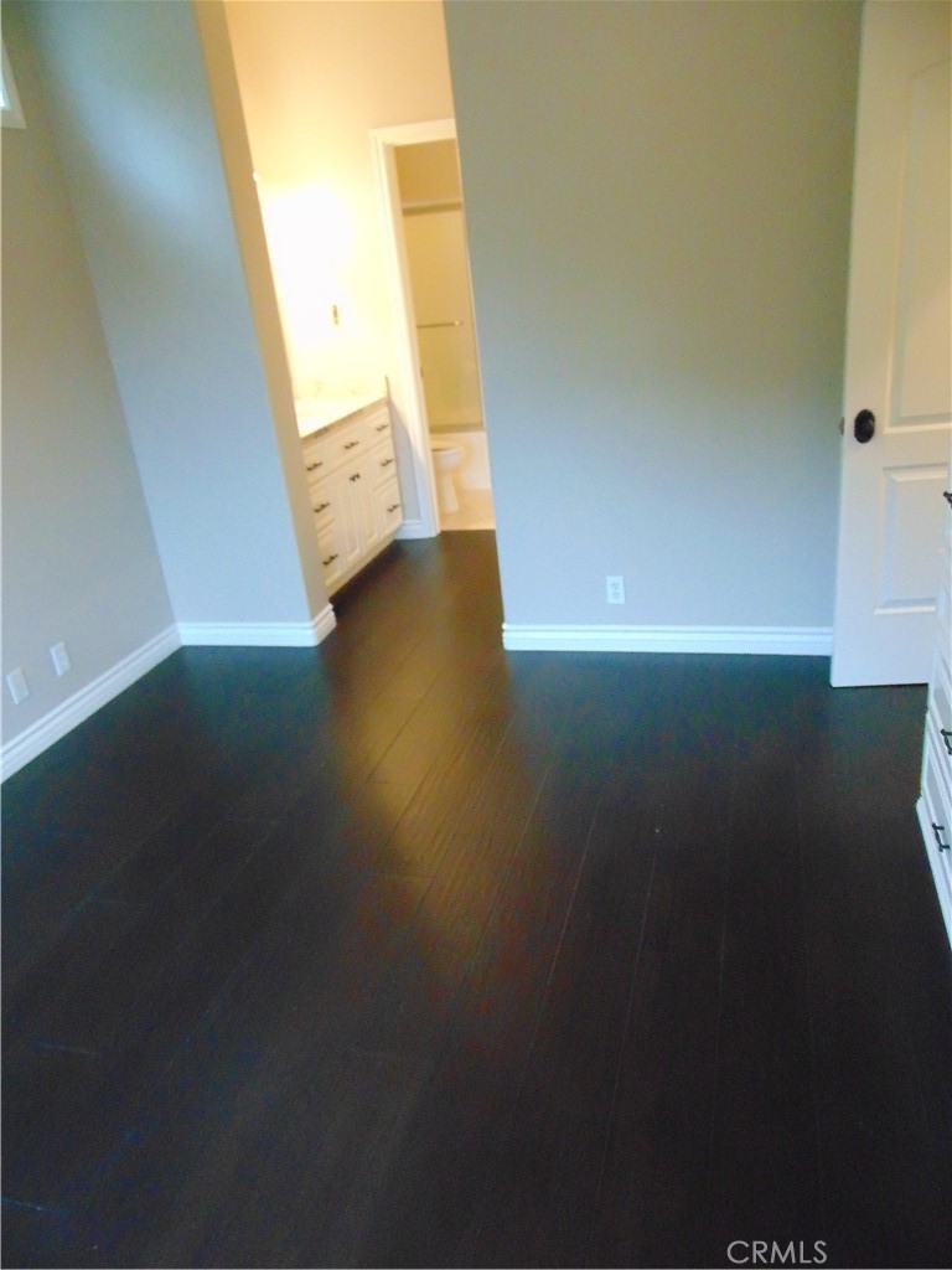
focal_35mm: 25
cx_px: 476
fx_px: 917
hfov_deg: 54.9
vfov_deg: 69.4
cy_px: 635
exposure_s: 1/50
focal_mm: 4.5
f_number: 3
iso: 800
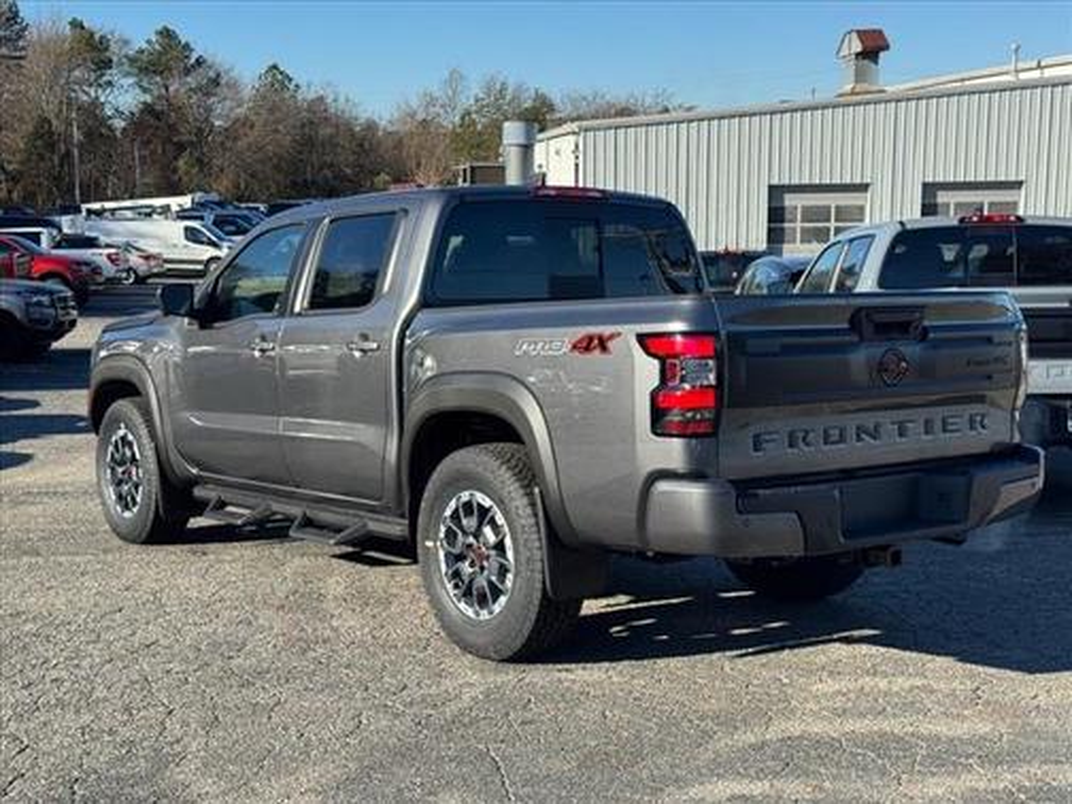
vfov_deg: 30.3
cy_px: 402
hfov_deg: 39.7
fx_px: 1486
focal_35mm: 48
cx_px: 536
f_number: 1.78
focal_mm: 6.76
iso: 64
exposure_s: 1/2331
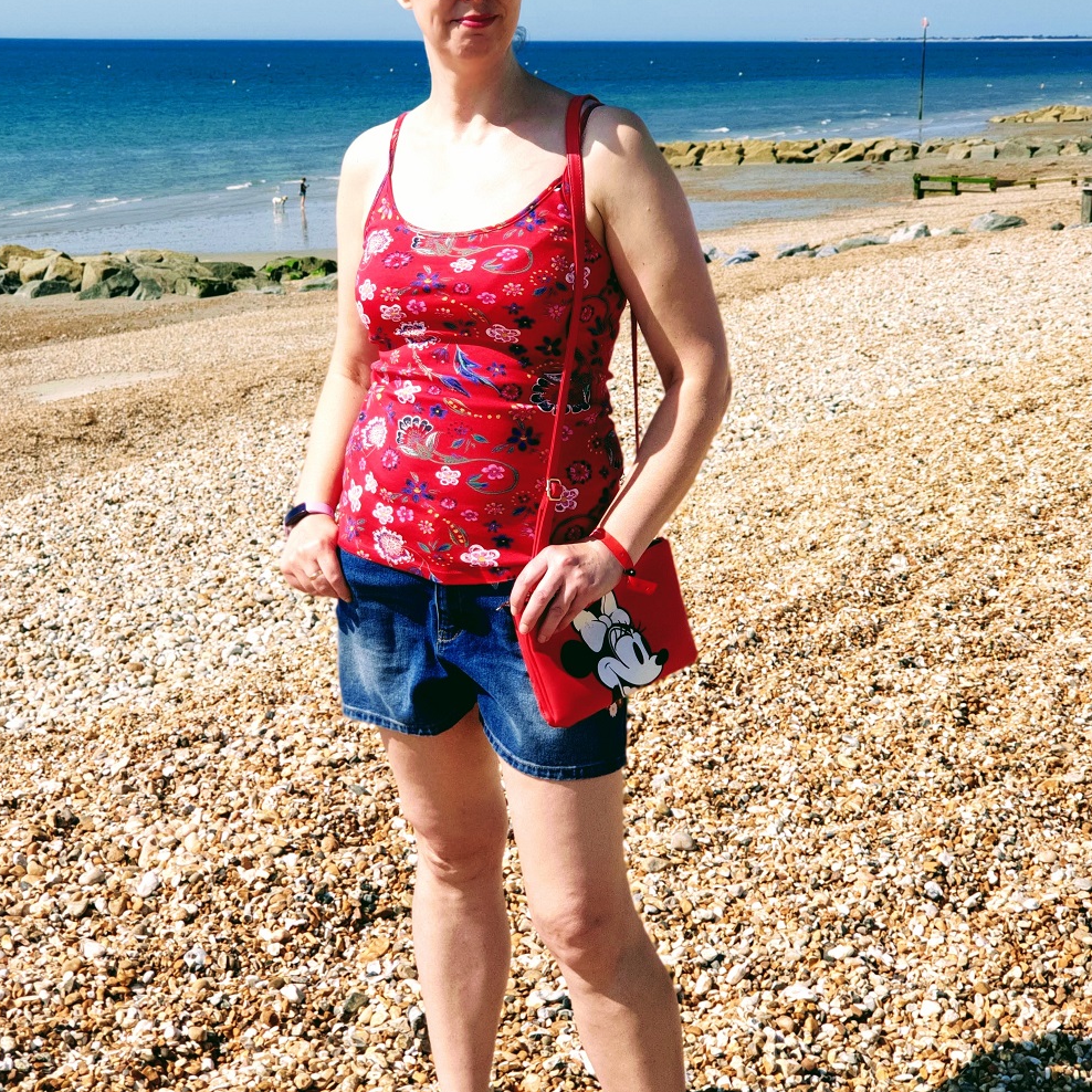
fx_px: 2213
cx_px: 543
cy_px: 554
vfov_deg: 27.7
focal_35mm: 62
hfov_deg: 27.7
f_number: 2.4
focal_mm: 6
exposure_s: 1/866
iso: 25
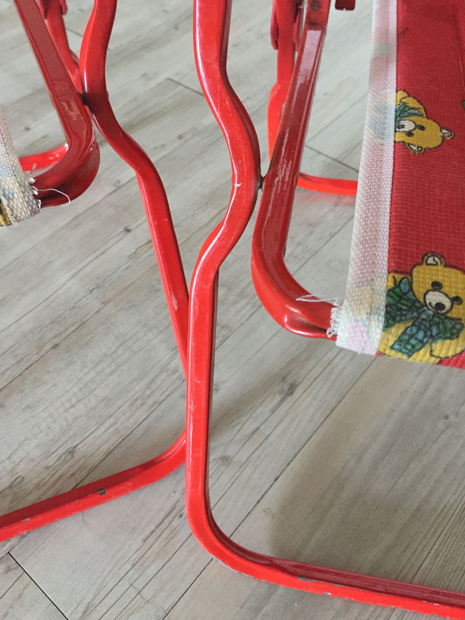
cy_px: 305
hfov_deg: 46.8
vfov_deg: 60.0
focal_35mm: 30
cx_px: 230
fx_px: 537
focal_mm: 4.15
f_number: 2.2
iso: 320
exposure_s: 1/33
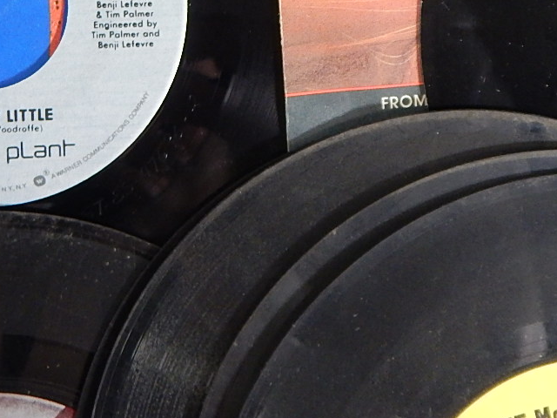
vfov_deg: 20.0
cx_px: 276
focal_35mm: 70
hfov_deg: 27.8
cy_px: -57
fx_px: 1126
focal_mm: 5.1
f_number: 3.2
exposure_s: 1/30
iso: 400
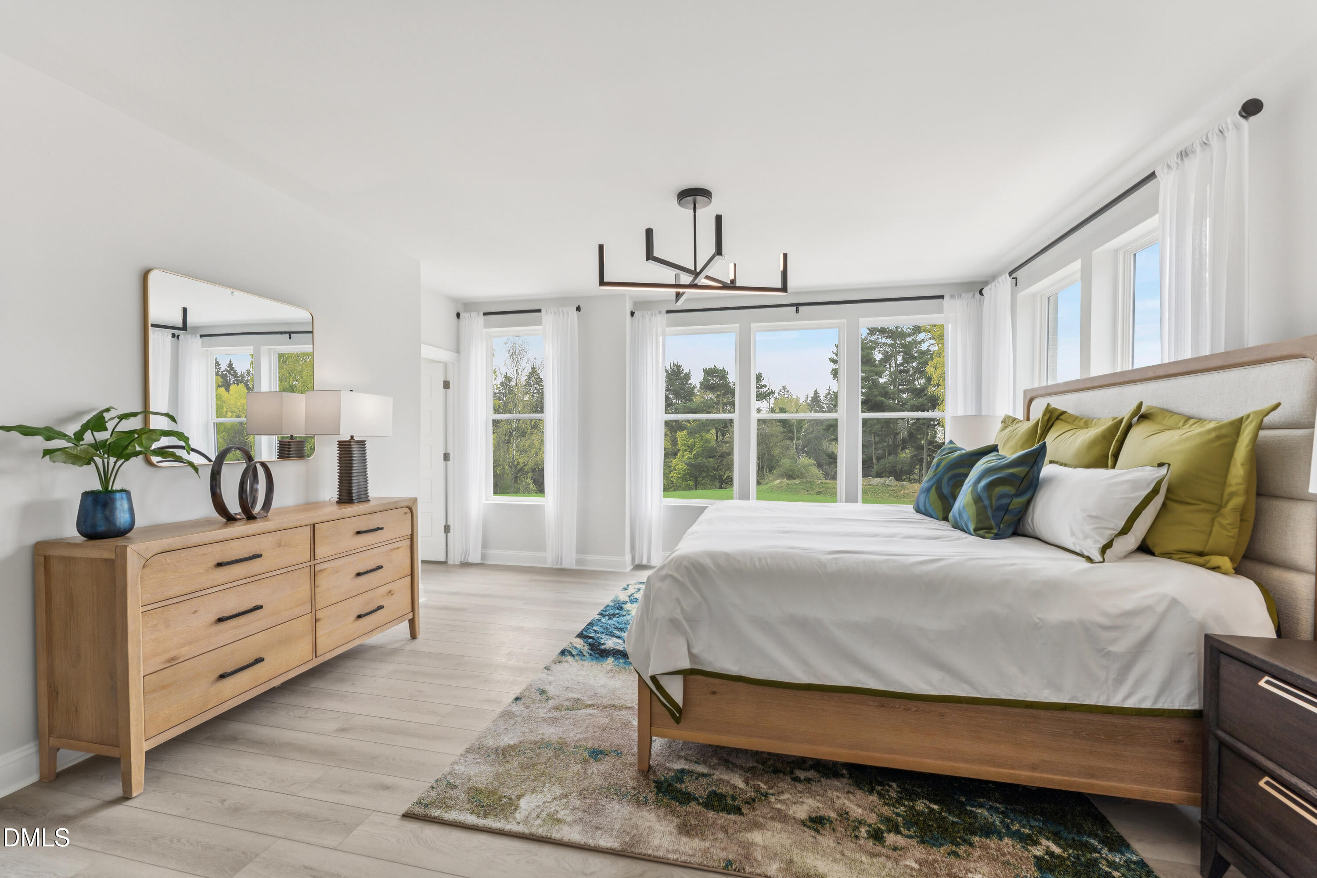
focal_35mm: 14
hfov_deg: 104.3
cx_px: 658
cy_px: 439
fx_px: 512
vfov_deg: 81.2
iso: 160
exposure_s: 1/60
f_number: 7.1
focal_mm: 14
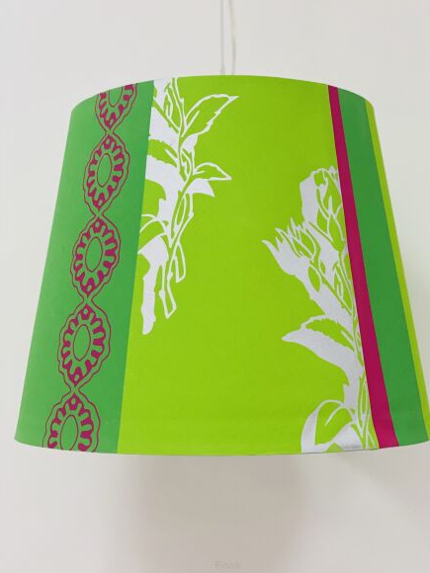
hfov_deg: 26.1
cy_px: 276
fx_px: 928
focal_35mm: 56
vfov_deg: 34.3
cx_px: 228
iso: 160
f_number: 2
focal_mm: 6
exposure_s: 1/100
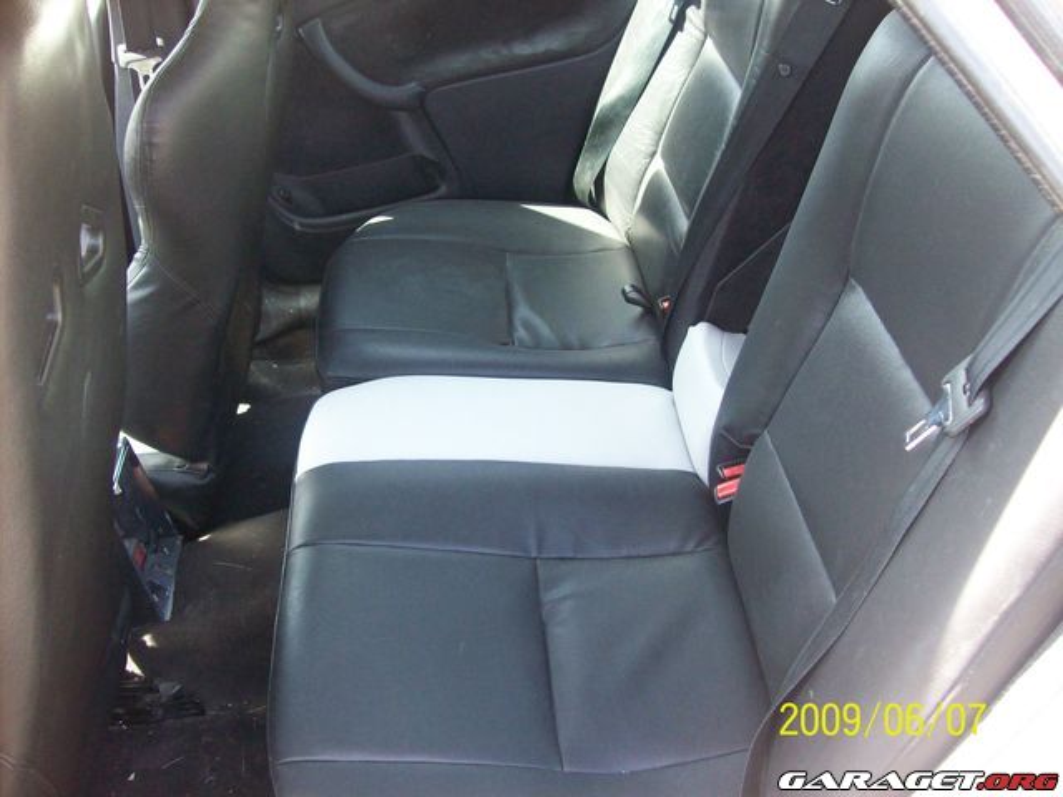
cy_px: 398
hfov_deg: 51.4
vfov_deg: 39.7
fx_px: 1106
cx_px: 532
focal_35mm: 36
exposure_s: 1/93.2
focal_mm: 6
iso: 200
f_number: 2.7
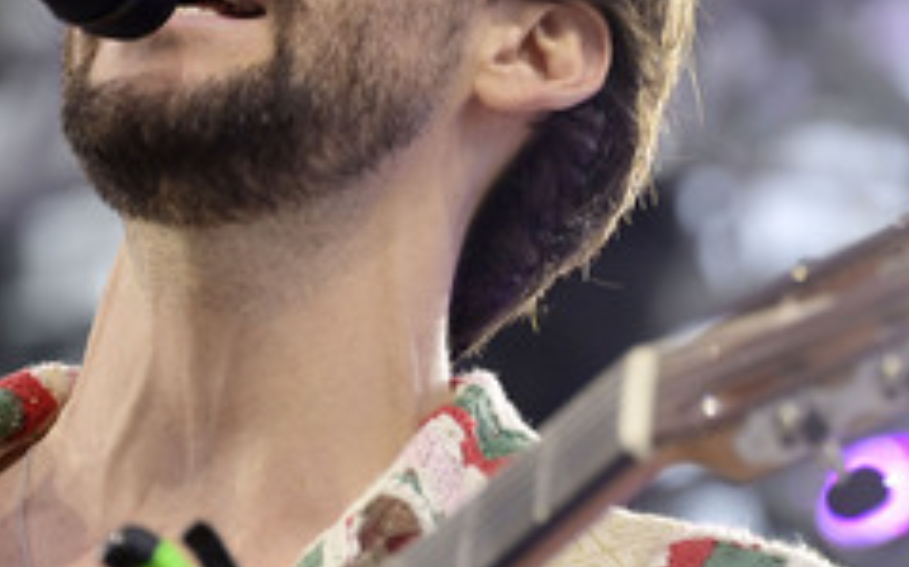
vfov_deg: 2.3
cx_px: 181
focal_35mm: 577
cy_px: 4
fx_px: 14284
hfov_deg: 3.6
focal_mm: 300
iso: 1600
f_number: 6.3
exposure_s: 1/500
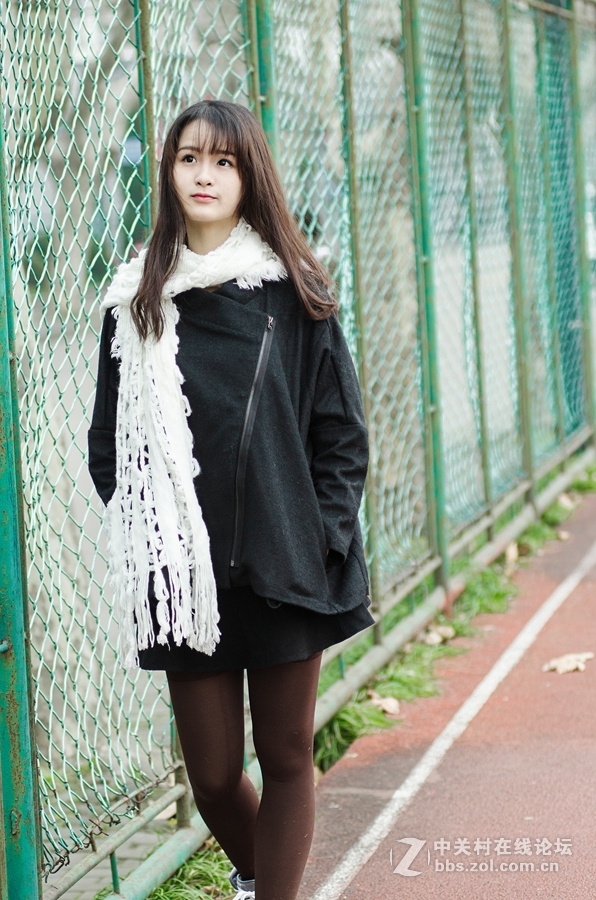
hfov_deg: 9.9
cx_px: 298
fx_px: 3443
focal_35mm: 138
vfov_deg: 14.9
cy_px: 450
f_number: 3.5
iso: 250
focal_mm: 92
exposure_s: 1/250
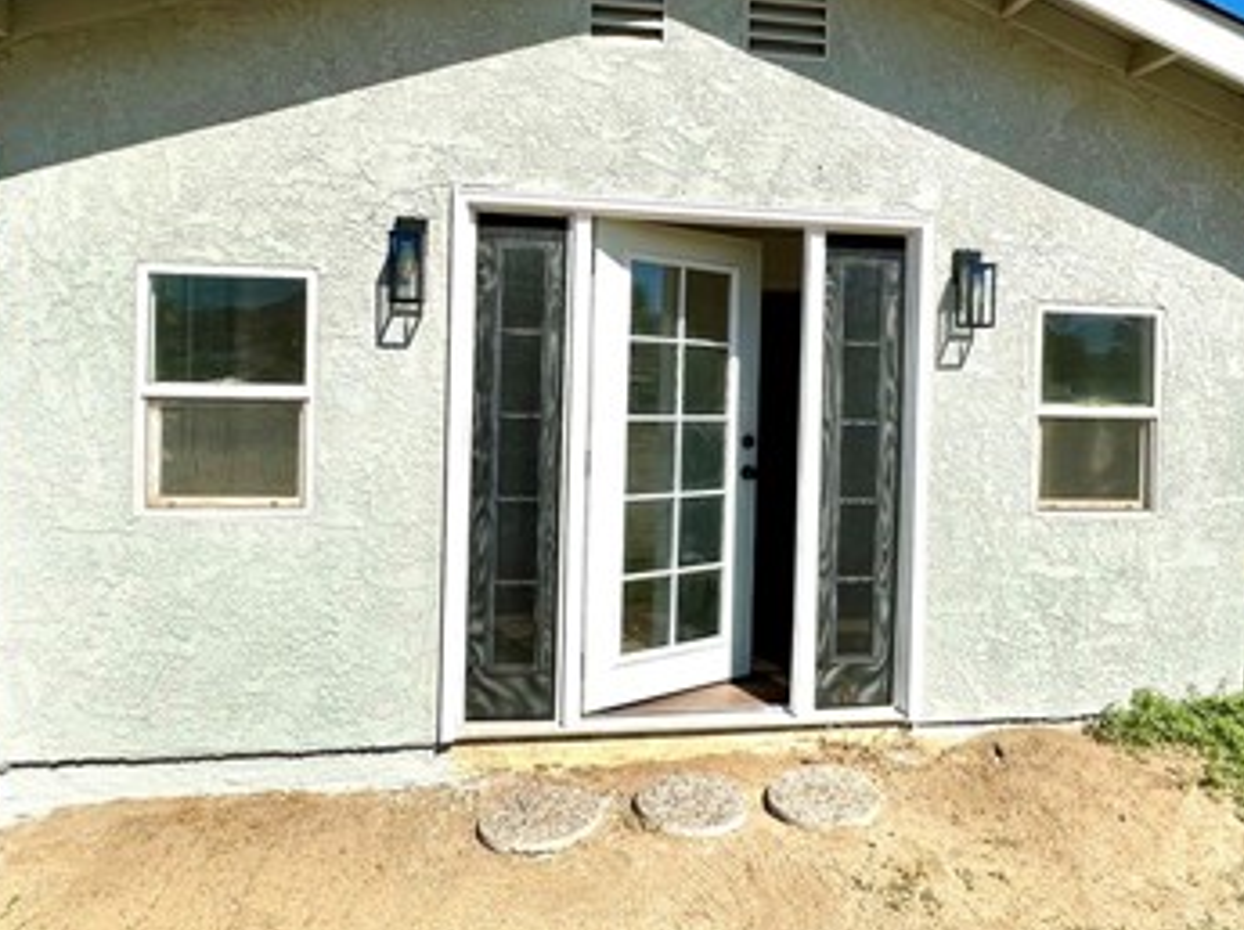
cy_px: 393
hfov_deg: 66.9
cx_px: 725
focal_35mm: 26
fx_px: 933
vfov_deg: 52.8
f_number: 2.2
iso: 50
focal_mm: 2.22
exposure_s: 1/5051
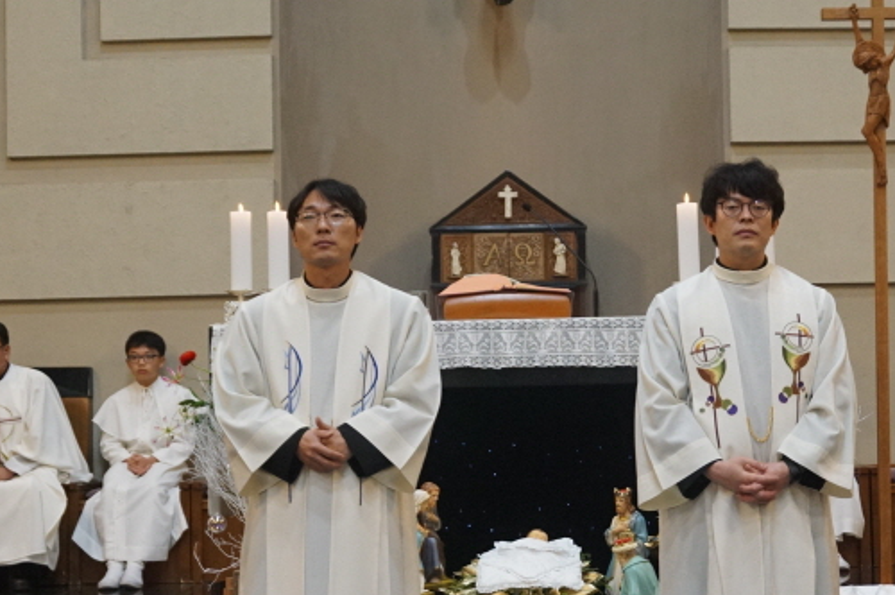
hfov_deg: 26.9
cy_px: 367
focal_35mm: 75
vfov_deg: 18.1
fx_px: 1862
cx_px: 564
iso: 1600
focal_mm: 25
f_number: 4.5
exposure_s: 1/160
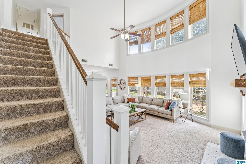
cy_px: 82
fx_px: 100
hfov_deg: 101.9
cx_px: 123
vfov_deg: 78.8
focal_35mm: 15
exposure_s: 1/15
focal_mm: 14.6
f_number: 13
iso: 400
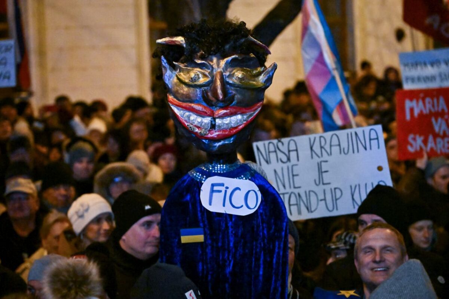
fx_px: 1172
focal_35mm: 94
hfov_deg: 21.7
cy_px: 150
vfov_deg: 14.6
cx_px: 224
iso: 16000
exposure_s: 1/250
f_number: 4
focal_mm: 94
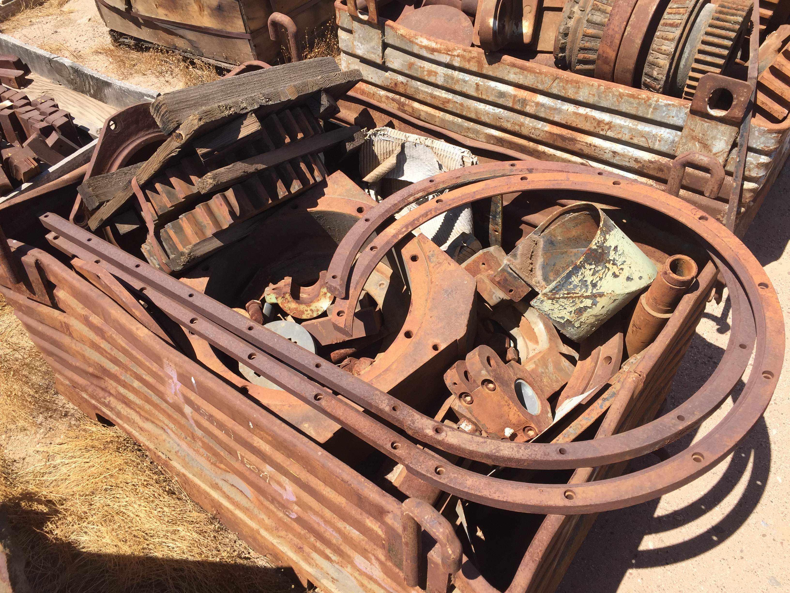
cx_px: 395
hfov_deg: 61.7
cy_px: 296
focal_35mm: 29
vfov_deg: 48.2
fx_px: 662
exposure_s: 1/1522
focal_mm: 4.15
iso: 32
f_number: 2.2
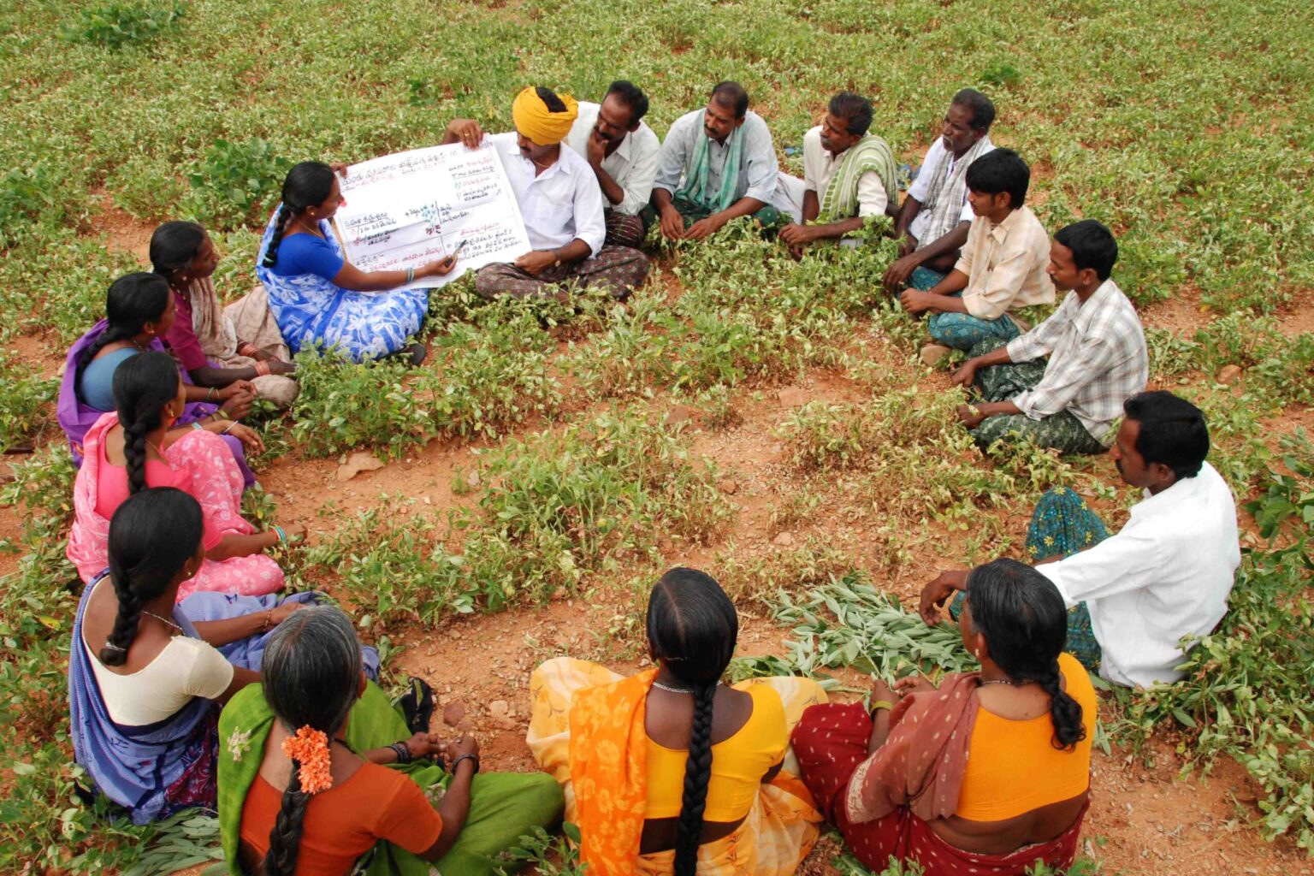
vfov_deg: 47.9
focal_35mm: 27
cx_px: 657
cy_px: 438
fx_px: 985
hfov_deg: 67.4
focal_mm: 18
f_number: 11
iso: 400
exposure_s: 1/250
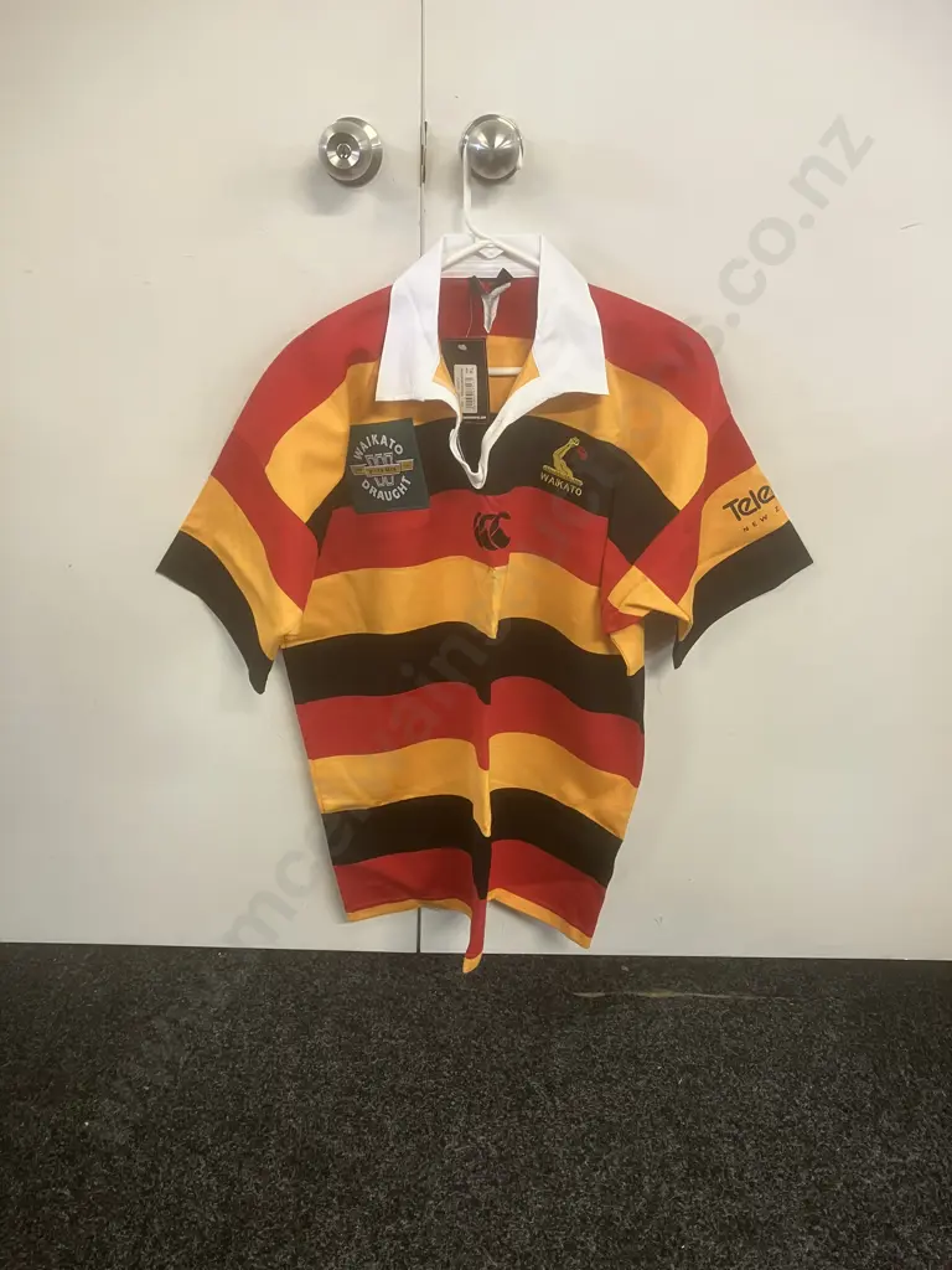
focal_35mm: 28
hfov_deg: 49.7
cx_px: 476
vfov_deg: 63.4
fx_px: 1027
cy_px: 635
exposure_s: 1/50
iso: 160
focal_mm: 3.99
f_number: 1.8
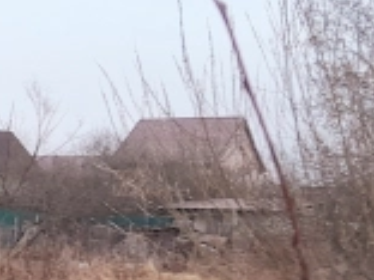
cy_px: 366
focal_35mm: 104
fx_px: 1124
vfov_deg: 13.7
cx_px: -113
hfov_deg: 17.7
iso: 40
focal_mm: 3.98
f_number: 1.8
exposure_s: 1/33
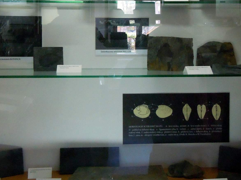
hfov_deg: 37.4
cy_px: 48
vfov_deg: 28.2
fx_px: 355
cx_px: 107
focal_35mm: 51
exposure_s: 1/80
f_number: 3.5
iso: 800
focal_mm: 5.4
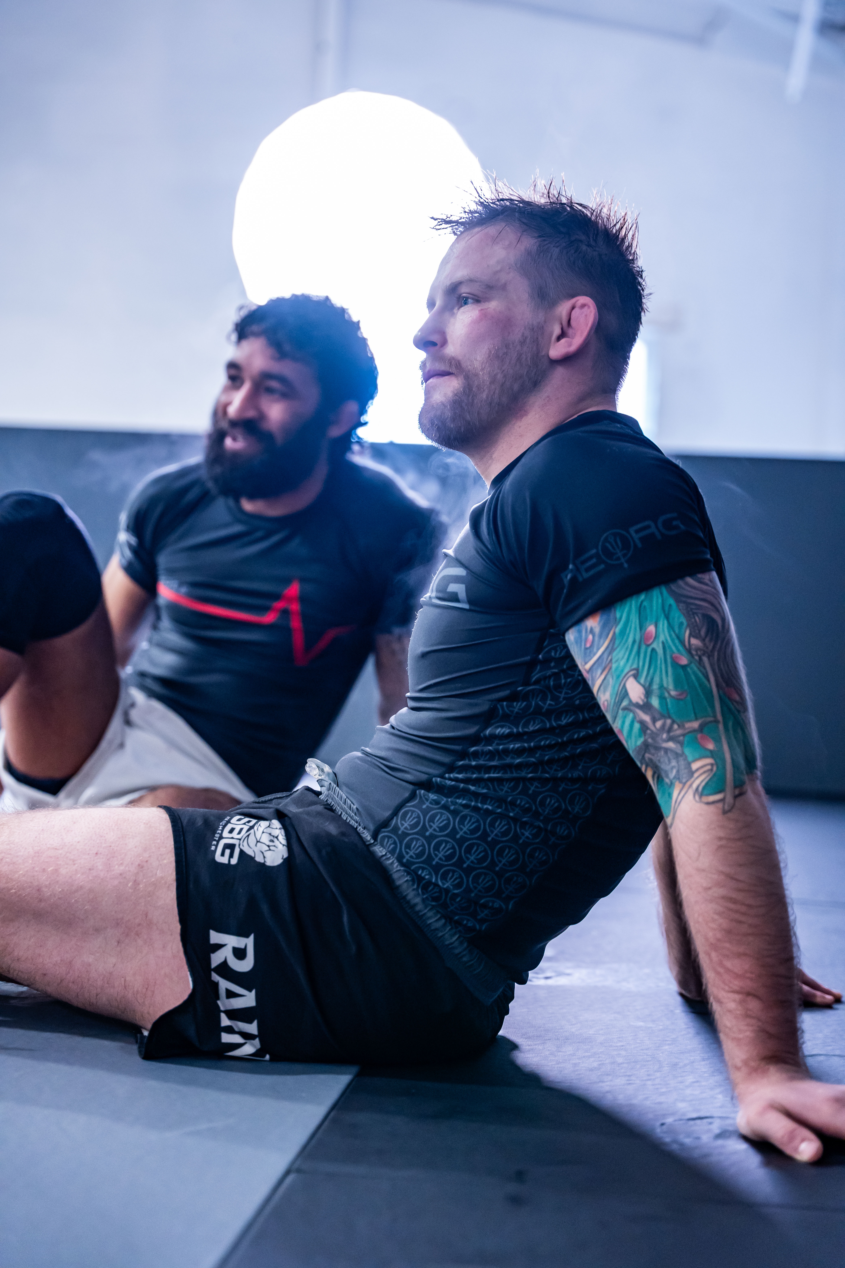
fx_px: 2084
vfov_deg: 33.8
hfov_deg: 22.9
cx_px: 422
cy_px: 634
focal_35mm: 59
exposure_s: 1/160
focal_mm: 59.2
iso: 2000
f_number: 2.8
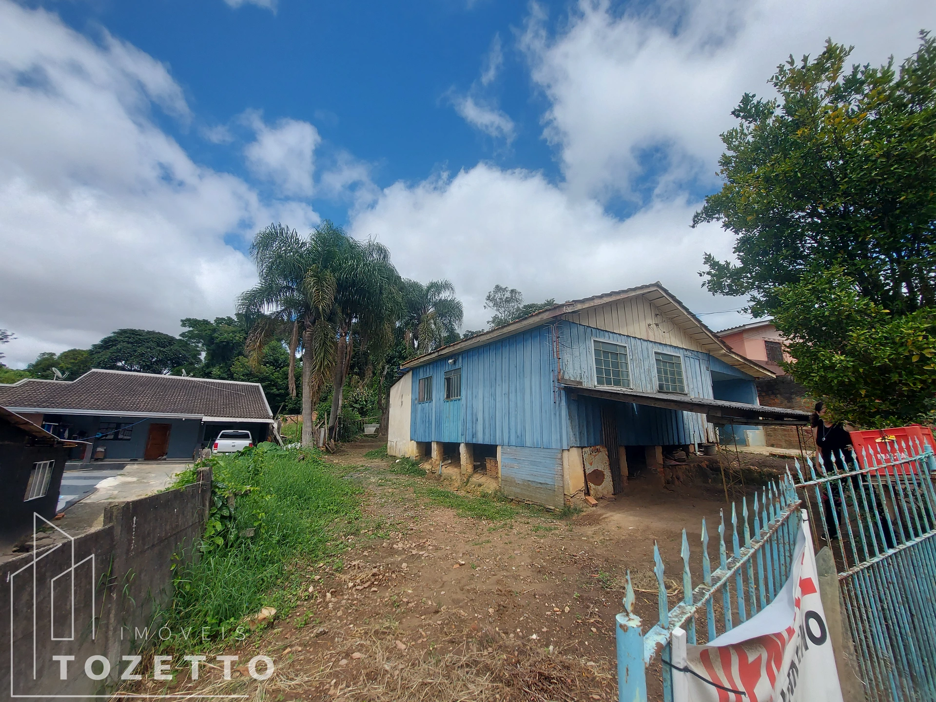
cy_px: 351
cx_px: 468
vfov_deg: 89.9
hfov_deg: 106.2
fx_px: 352
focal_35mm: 13
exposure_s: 1/1996
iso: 50
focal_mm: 1.74
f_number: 2.2
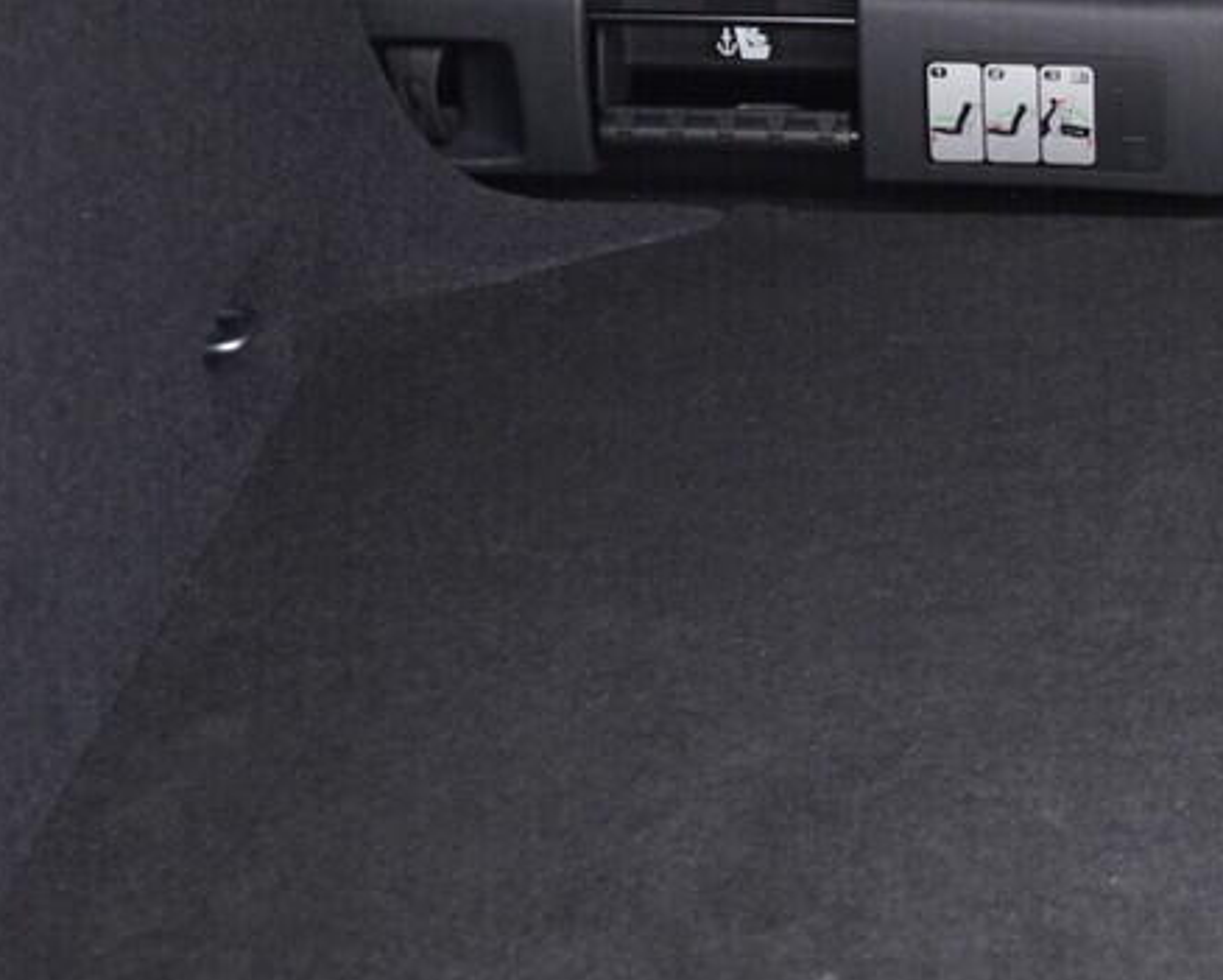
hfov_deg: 16.4
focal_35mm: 111
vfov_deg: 13.8
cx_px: 1547
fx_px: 4020
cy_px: 221
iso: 640
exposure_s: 1/40
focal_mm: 24
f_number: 2.8
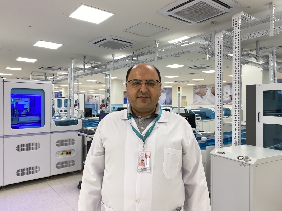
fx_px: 212
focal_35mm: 26
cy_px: 106
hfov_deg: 67.3
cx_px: 141
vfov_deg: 53.1
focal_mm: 4.25
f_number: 1.8
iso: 64
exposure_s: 1/100
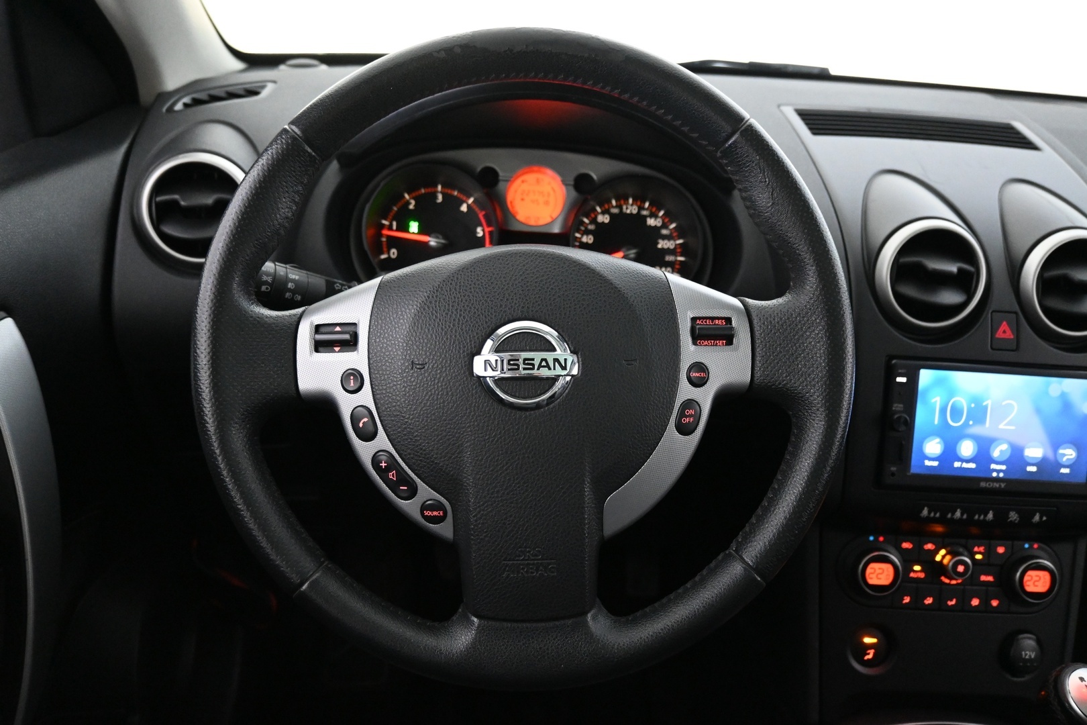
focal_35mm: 28
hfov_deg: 64.6
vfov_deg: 45.7
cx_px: 544
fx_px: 860
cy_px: 362
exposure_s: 1/30
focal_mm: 19
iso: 4500
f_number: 3.8
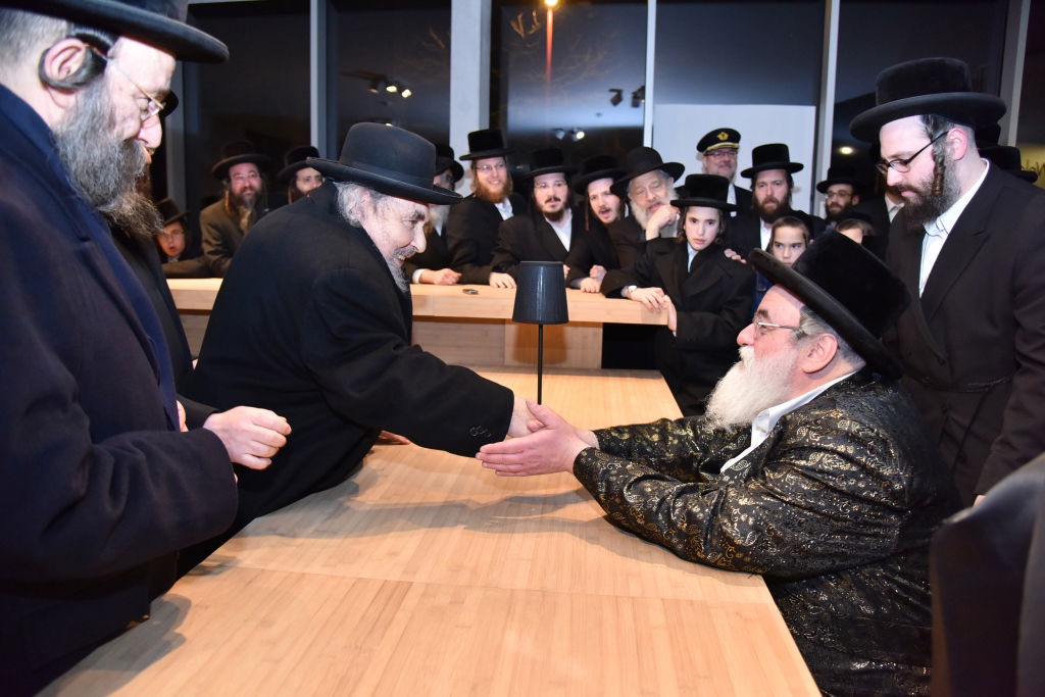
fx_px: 697
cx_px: 522
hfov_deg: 73.7
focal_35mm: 24
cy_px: 348
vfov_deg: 53.1
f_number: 4
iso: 1600
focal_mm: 24
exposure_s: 1/125
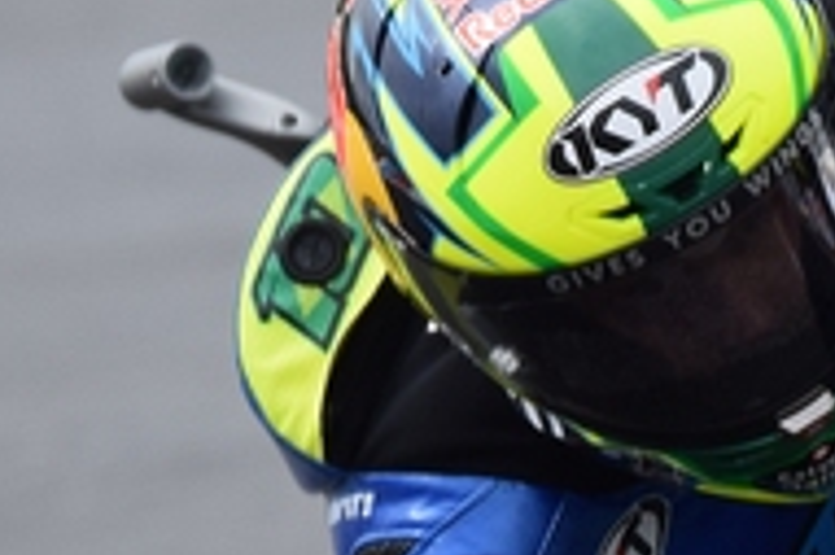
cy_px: 444
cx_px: 1727
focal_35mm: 3764
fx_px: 87227
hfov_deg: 0.5
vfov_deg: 0.4
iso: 400
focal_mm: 600
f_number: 5.6
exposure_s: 1/1250
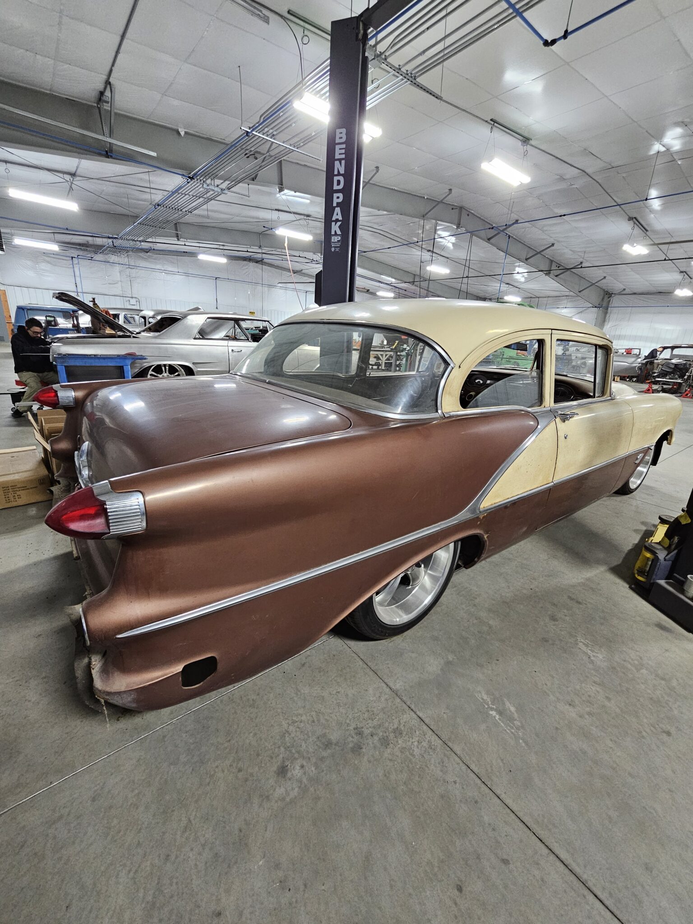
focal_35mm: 13
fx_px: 347
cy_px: 462
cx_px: 346
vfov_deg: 106.2
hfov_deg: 89.9
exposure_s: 1/60
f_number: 2.2
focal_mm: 2.2
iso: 320
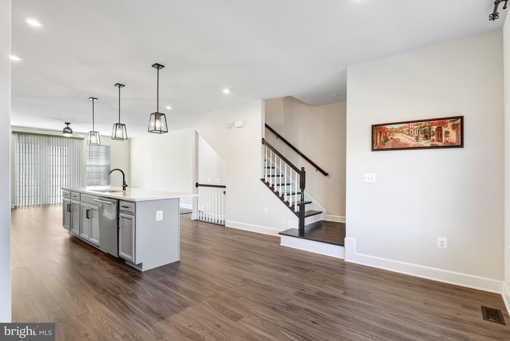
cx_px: 255
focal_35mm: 17
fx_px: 241
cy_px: 170
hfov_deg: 93.3
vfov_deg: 70.5
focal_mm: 17
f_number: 8
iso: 400
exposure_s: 1/30
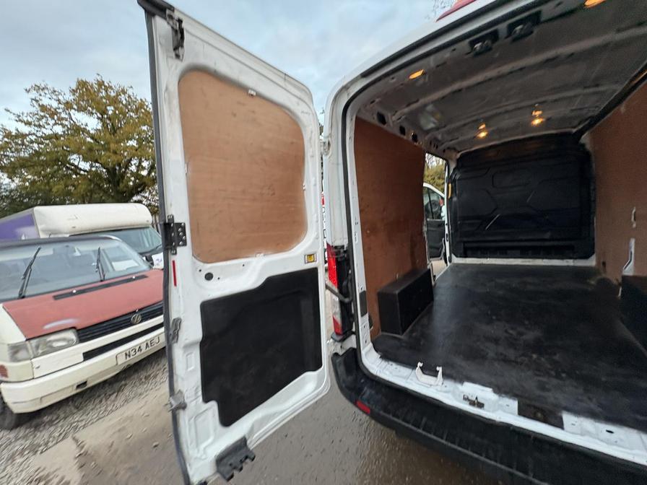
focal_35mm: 14
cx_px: 324
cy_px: 242
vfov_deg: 85.7
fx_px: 262
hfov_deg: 102.1
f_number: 2.2
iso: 250
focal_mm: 2.22
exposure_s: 1/60
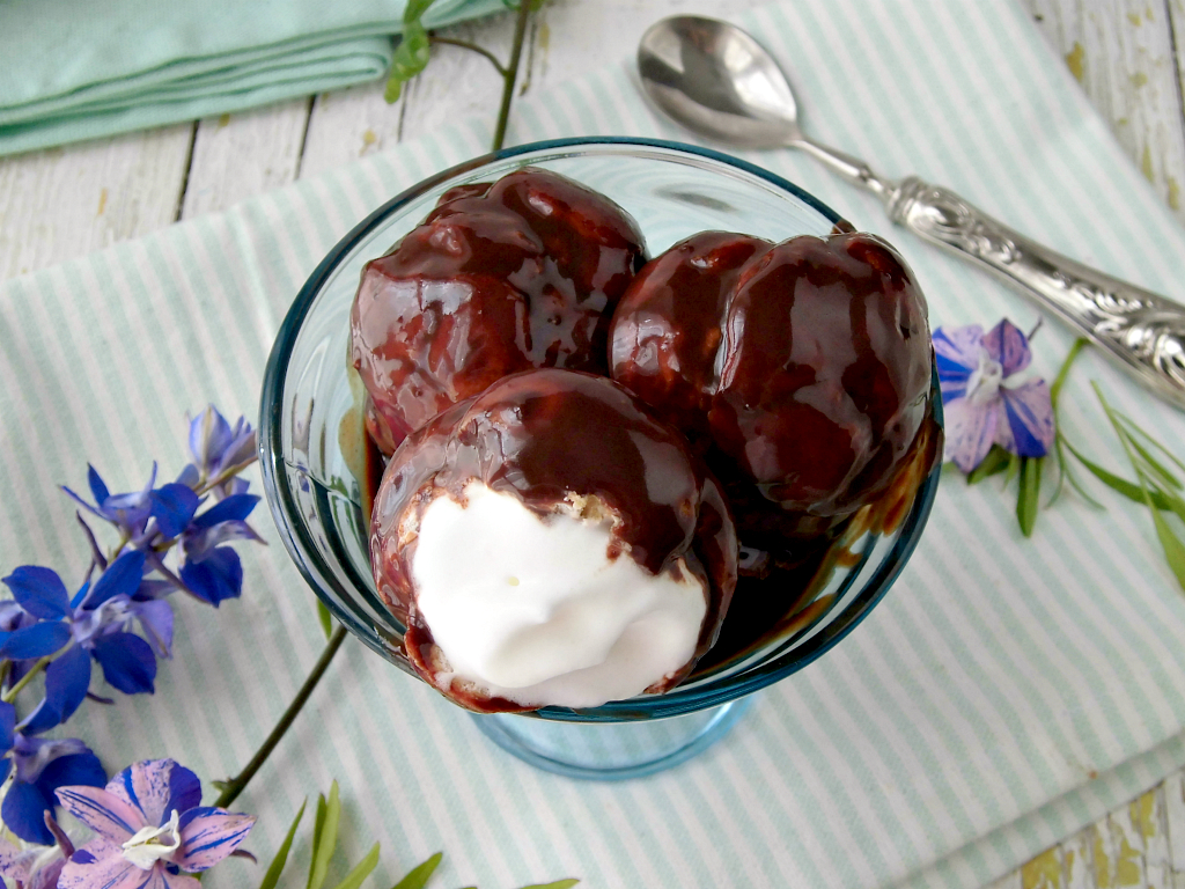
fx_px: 1609
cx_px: 592
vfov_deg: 30.9
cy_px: 444
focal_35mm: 47
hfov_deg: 40.4
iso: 100
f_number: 3.4
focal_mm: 8.3
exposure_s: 1/100
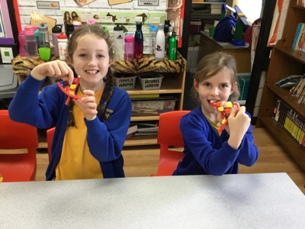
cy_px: 114
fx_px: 273
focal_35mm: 31
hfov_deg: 58.4
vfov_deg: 45.4
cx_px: 152
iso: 64
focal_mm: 3.3
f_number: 2.4
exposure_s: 1/33
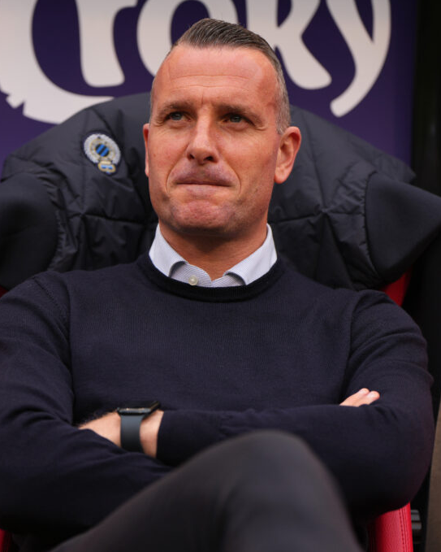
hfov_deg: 8.1
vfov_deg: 10.1
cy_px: 275
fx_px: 3117
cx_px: 190
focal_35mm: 191
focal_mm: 135
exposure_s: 1/800
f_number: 2.8
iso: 200
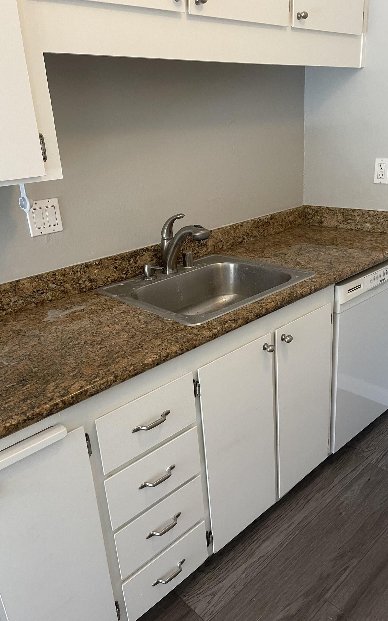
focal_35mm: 28
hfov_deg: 44.5
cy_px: 308
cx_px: 206
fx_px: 474
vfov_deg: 66.5
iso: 250
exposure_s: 1/60
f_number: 1.6
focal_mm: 5.1
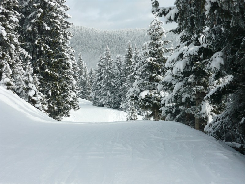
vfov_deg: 30.9
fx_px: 333
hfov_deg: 40.4
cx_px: 122
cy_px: 92
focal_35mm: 47
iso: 100
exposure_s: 1/160
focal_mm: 7.8
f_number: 9
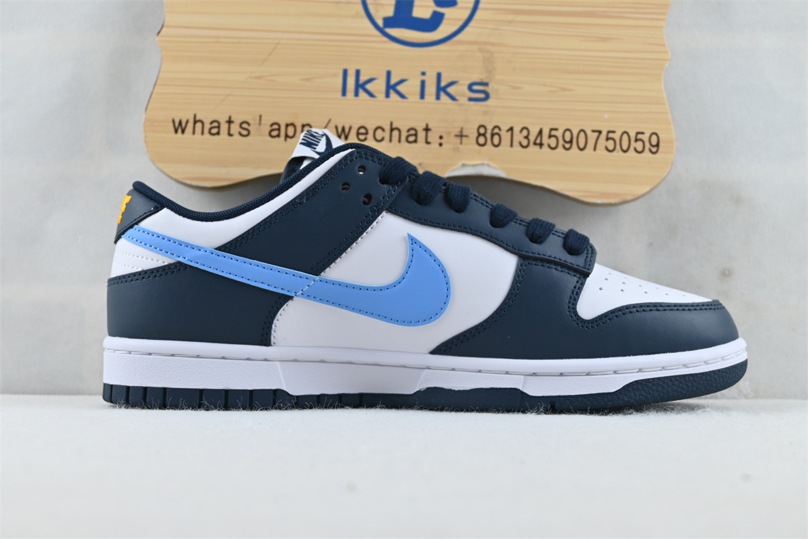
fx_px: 1111
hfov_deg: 40.0
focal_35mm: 50
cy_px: 270
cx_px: 404
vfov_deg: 27.3
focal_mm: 33
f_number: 5
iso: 100
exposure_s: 1/40
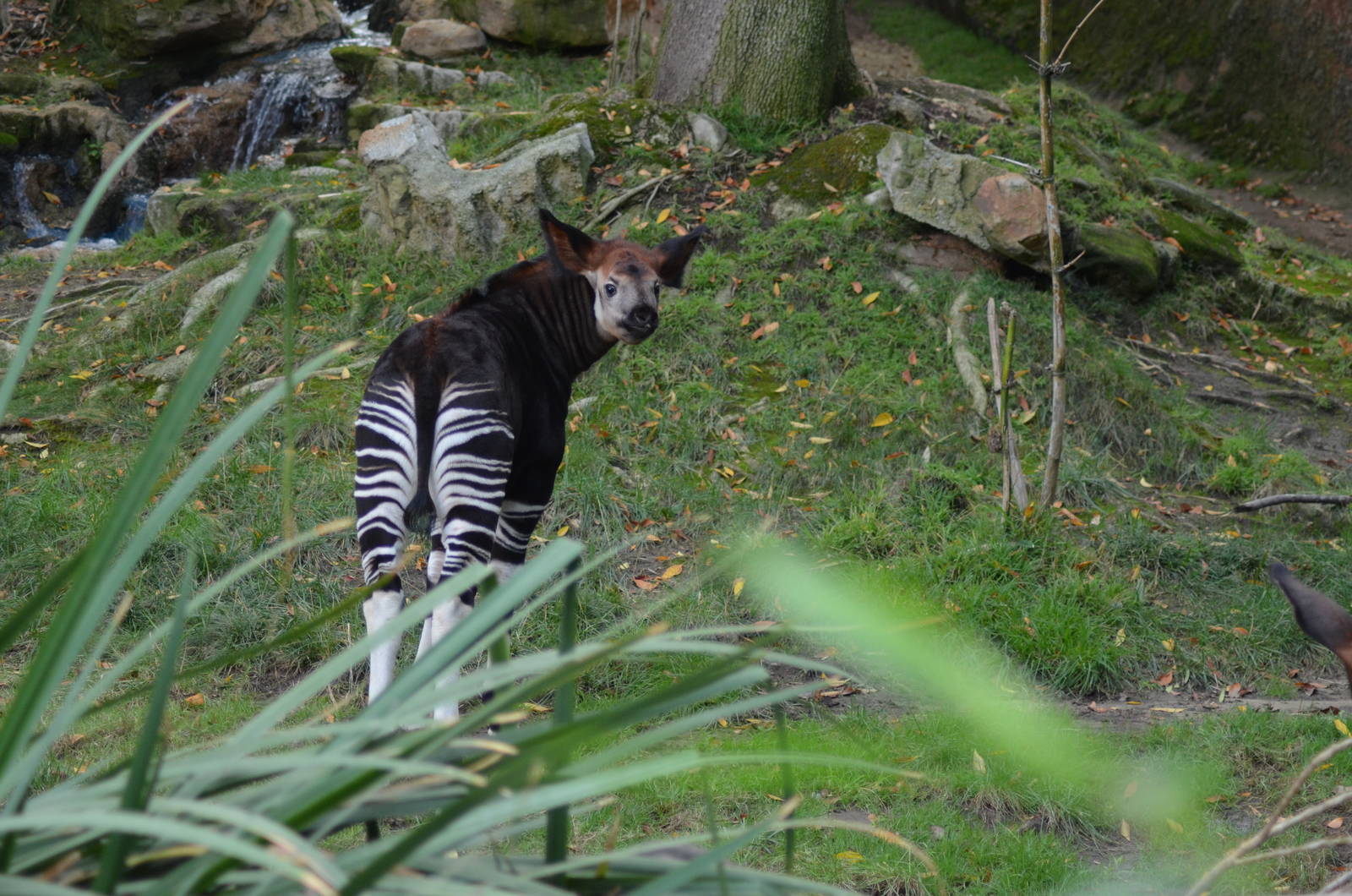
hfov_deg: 19.5
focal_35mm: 105
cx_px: 676
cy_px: 448
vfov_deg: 13.0
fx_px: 3935
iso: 720
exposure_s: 1/250
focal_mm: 70
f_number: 4
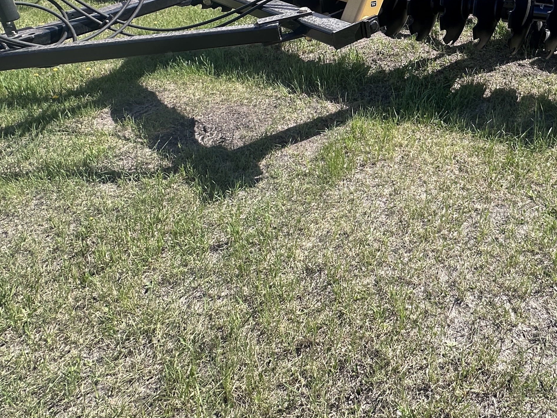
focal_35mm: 30
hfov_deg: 56.2
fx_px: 483
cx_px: 434
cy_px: 27
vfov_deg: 42.2
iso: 50
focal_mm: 2.22
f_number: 2.2
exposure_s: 1/779
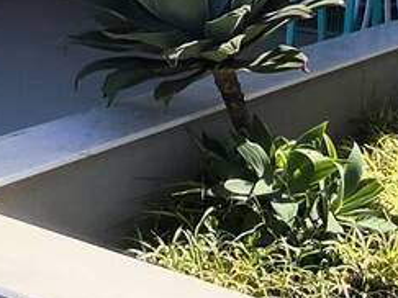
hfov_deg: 20.5
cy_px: -146
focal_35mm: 95
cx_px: 108
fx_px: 1092
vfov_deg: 14.5
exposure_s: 1/1863
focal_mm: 1.65
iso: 50
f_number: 2.2
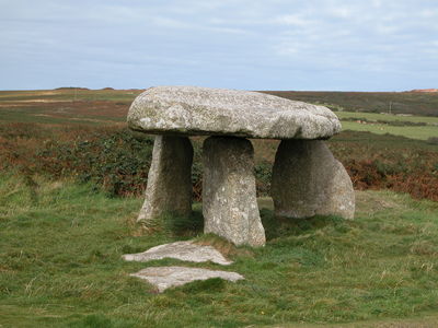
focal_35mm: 70
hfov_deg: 27.8
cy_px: 164
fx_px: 886
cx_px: 219
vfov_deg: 21.0
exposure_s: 1/303
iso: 100
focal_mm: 17.8
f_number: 5.9
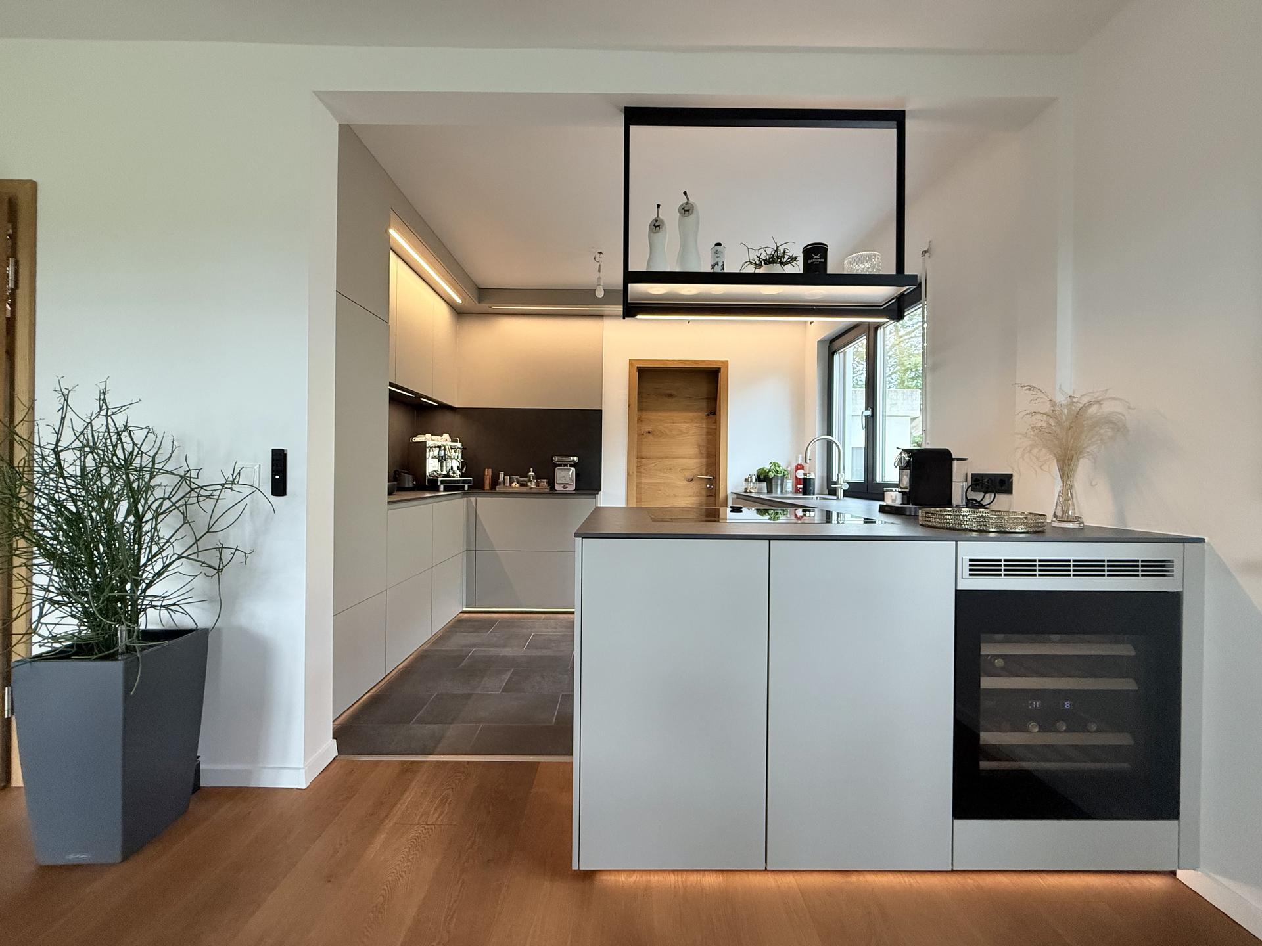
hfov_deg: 102.1
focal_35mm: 14
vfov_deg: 85.7
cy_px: 473
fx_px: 510
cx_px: 631
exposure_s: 1/99
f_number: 2.2
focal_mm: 2.22
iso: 250
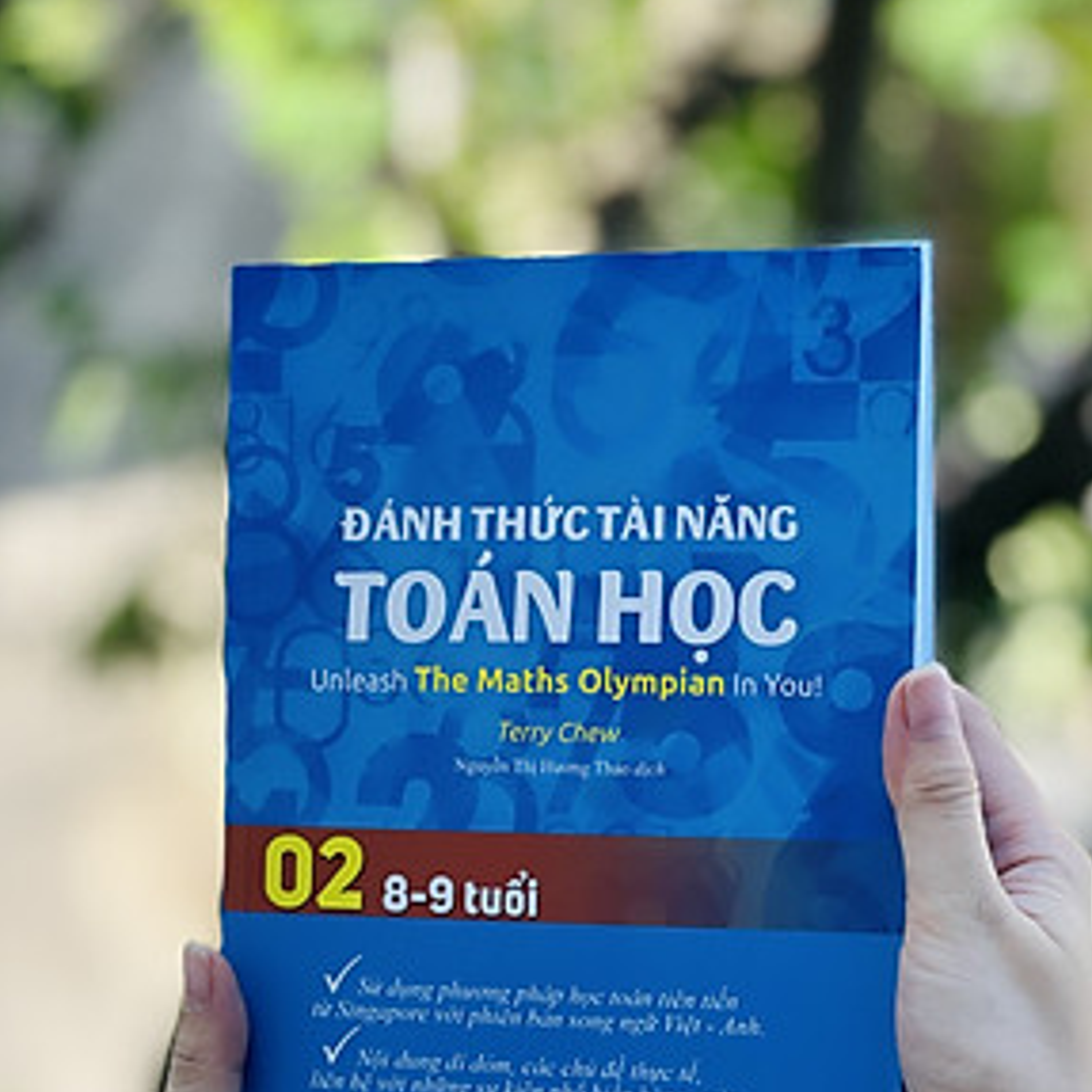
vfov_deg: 18.2
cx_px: 567
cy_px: 738
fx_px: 3391
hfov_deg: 18.3
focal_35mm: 95
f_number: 2.8
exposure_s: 1/121
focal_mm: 9
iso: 32
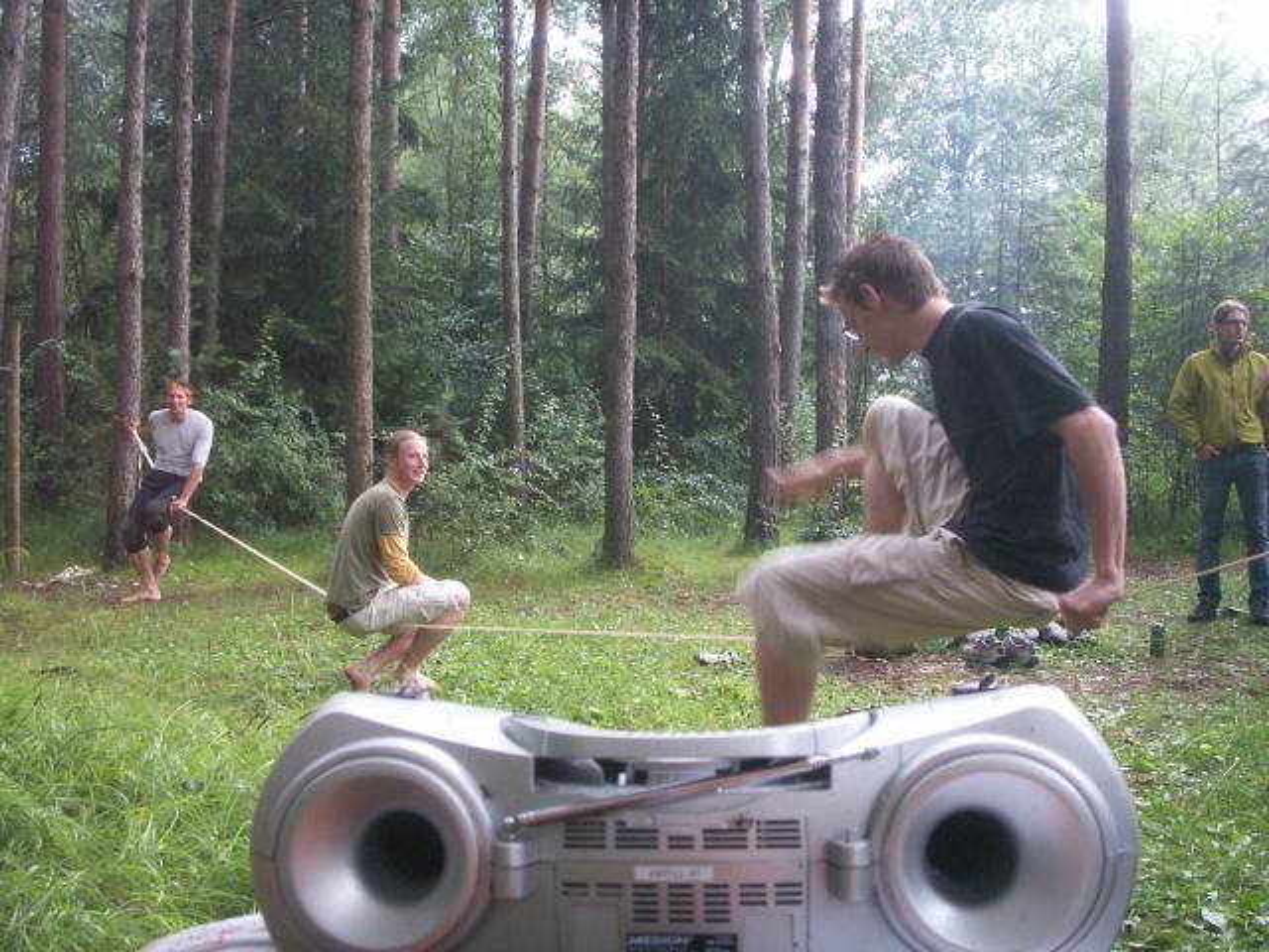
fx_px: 1356
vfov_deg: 38.7
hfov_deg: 50.1
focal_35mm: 37
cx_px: 634
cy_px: 476
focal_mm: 7.7
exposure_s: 1/15
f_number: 3.5
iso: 160
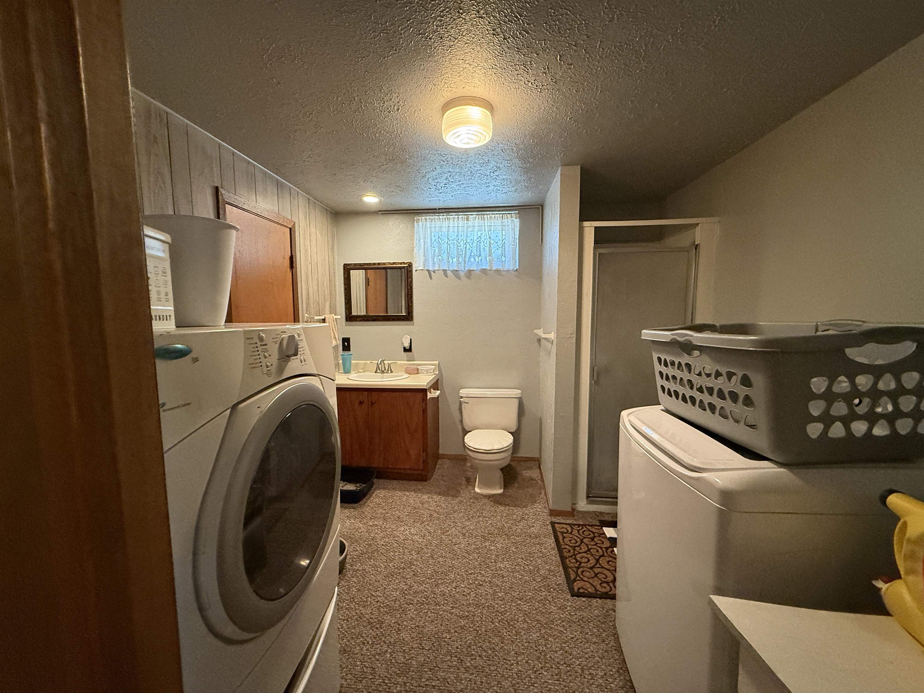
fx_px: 374
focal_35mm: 14
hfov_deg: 102.1
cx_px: 462
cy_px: 346
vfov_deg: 85.7
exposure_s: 1/60
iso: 500
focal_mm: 2.22
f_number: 2.2
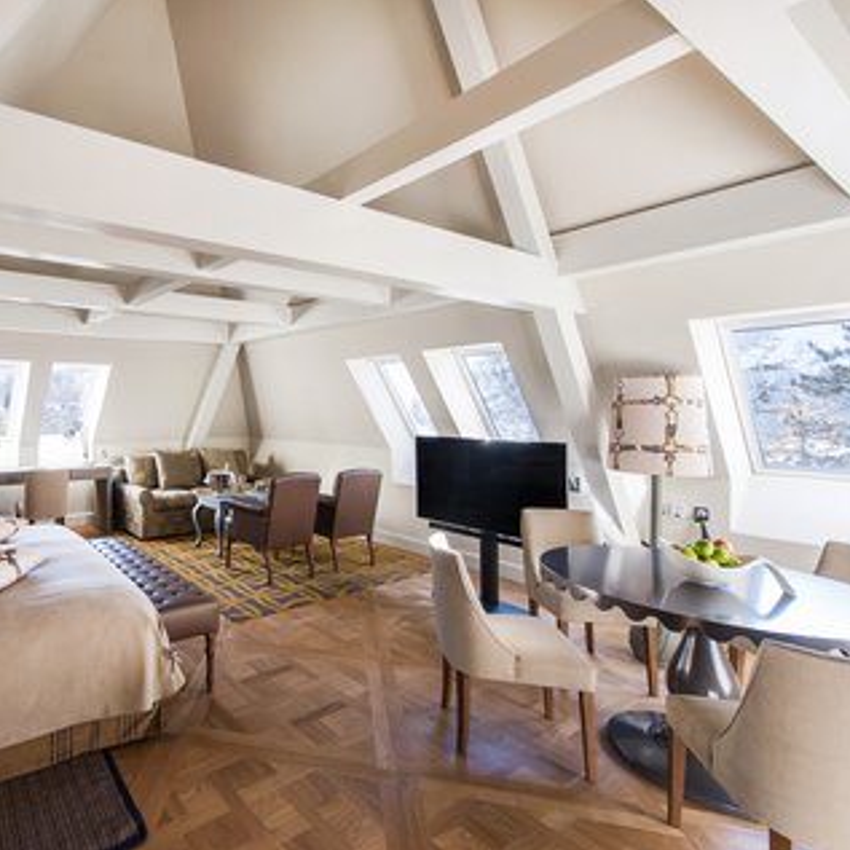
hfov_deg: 74.9
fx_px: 500
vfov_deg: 80.7
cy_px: 425
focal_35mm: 18
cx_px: 212
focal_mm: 14
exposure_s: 1/10
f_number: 8
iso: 200
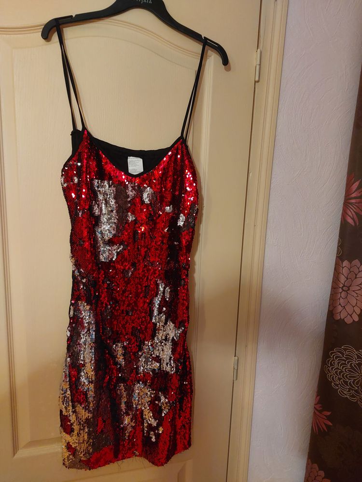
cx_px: 181
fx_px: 349
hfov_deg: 54.9
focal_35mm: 25
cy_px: 241
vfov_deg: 69.4
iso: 500
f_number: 1.8
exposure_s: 1/25
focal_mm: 5.23
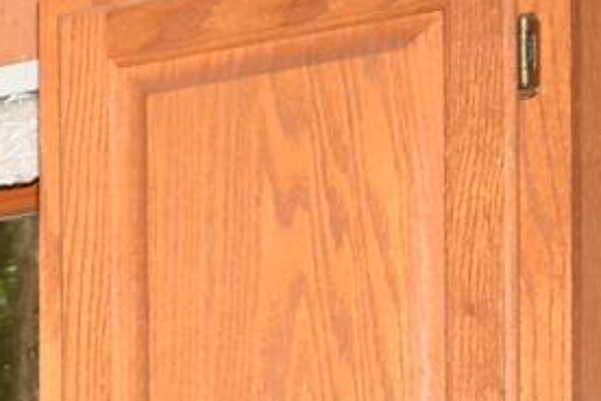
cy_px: 1083
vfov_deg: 6.4
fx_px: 3339
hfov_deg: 8.4
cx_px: -1285
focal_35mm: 200
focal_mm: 18
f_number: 3.5
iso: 100
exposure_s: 1/125
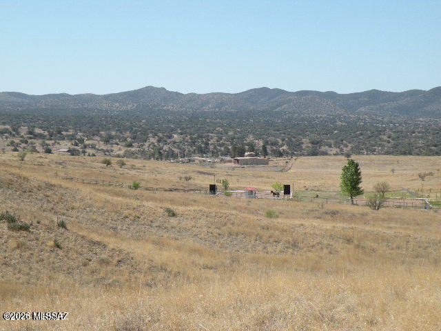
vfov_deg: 13.5
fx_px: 1401
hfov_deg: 17.9
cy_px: 166
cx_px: 220
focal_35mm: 110
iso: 64
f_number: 7.1
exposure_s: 1/196
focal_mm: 19.4
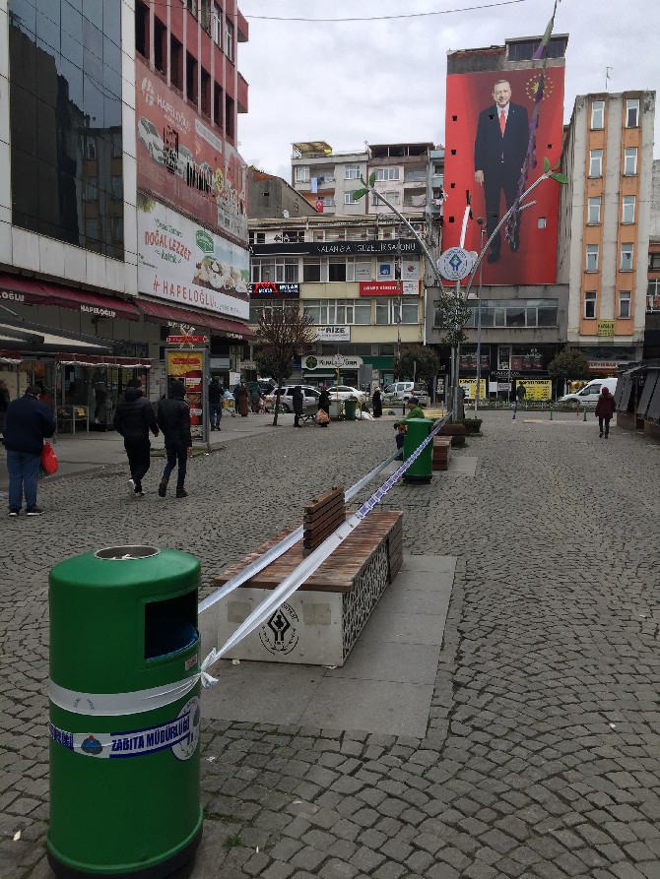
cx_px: 330
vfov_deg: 61.7
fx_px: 737
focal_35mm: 29
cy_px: 440
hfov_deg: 48.2
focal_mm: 4.15
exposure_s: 1/302
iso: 32
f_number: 2.2
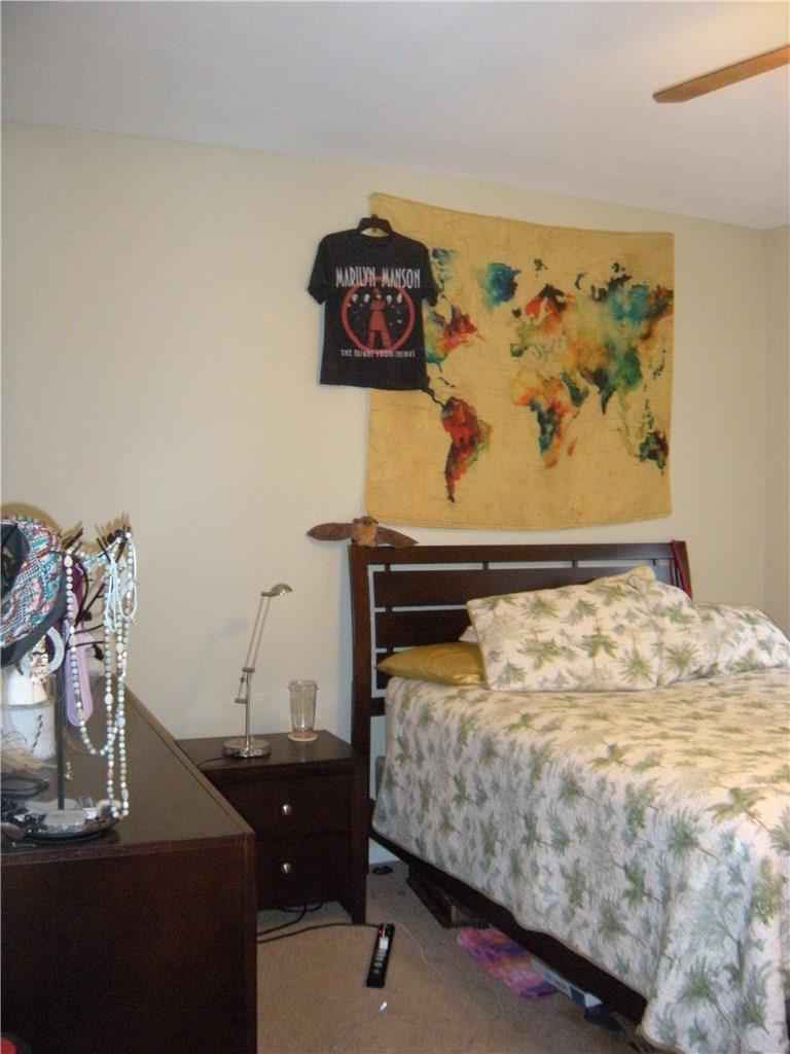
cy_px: 527
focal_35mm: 35
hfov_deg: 40.7
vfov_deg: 52.6
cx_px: 395
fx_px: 1065
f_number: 3.8
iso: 400
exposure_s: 1/30
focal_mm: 5.9
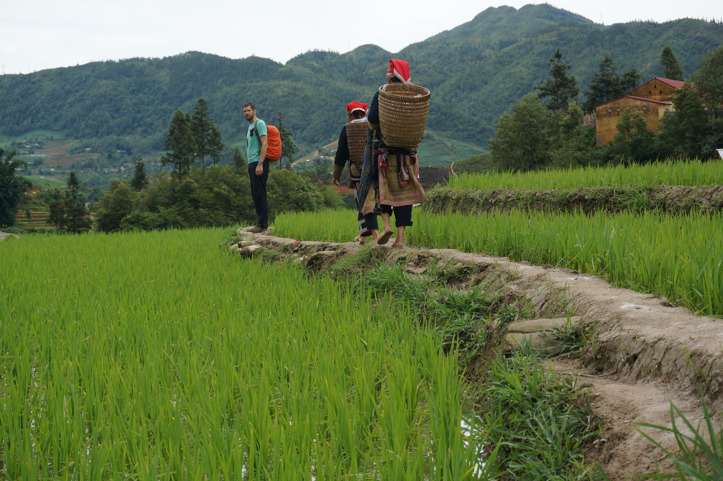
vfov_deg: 18.1
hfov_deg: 27.0
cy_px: 240
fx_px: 1505
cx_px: 362
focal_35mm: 75
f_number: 8
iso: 100
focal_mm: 50
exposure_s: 1/160
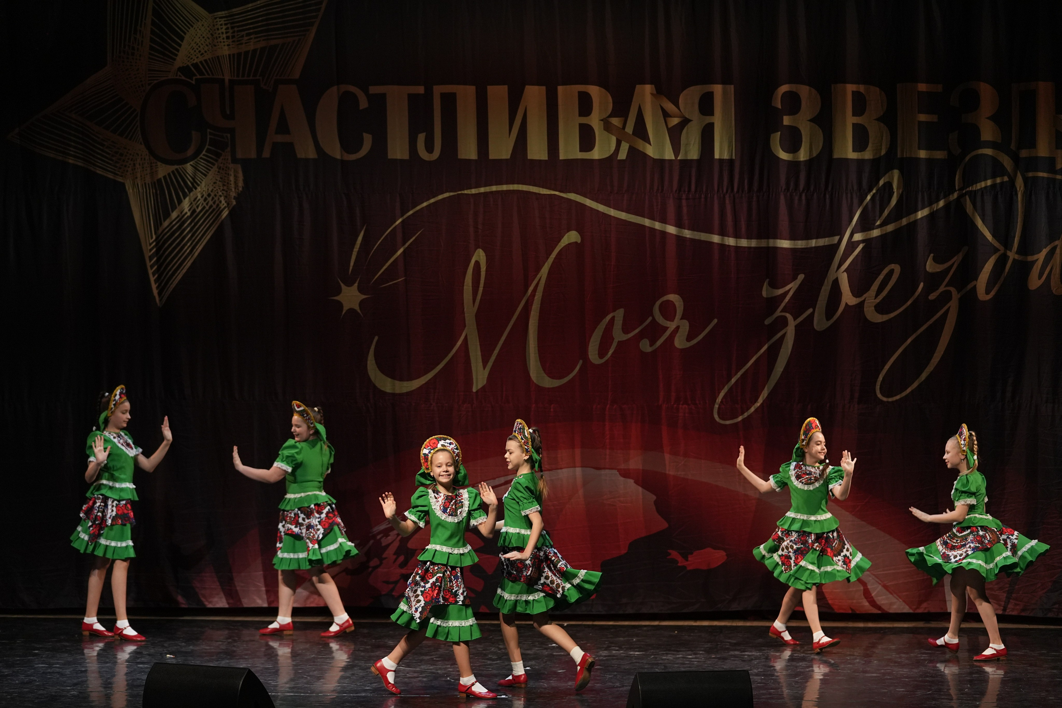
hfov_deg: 19.6
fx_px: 3068
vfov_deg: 13.2
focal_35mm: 104
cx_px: 531
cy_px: 354
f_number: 2.8
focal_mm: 104
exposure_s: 1/400
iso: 2000
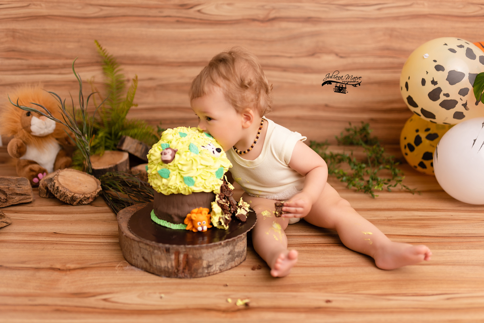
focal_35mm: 35
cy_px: 162
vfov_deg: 37.9
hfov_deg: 54.4
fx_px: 471
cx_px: 242
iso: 100
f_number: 1.4
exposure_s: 1/100
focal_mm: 35
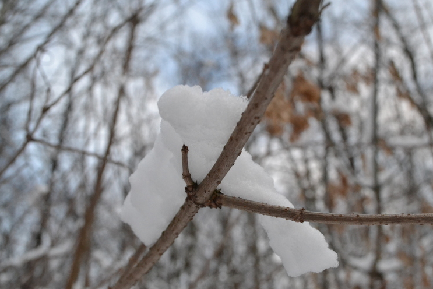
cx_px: 223
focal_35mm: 42
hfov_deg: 46.4
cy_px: 150
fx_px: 505
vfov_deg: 31.9
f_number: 8
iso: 3200
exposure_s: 1/500
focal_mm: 26
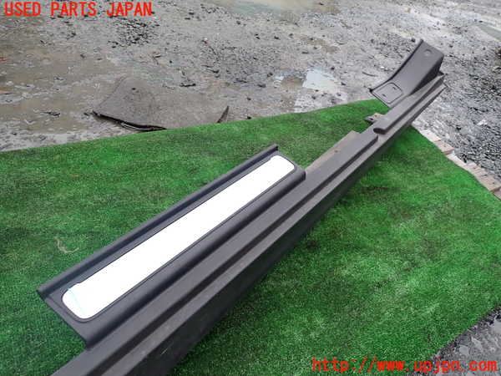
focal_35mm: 25
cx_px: 250
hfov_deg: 69.4
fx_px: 362
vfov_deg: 54.9
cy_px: 188
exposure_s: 1/400
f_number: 2.8
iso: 100
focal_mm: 4.5
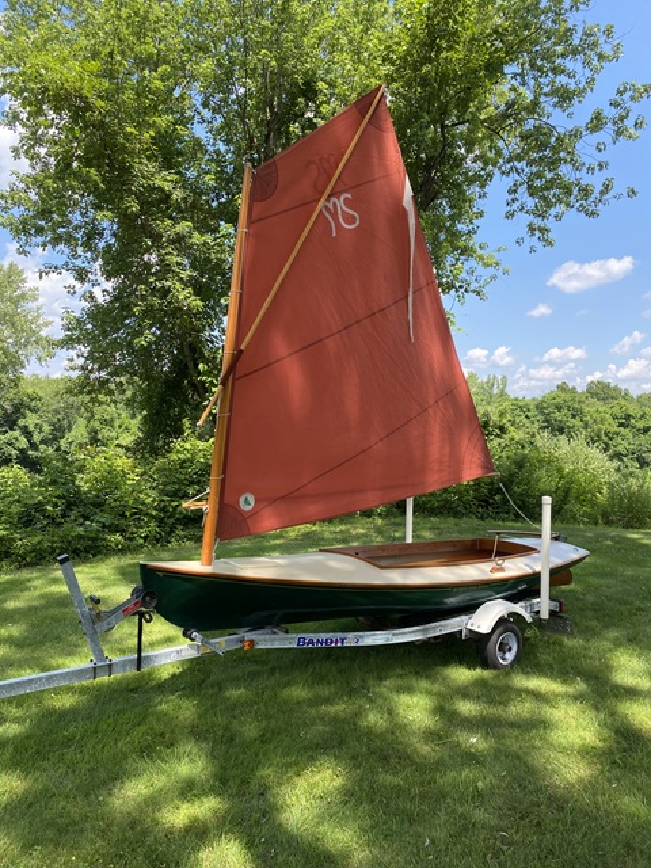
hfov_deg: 53.1
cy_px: 434
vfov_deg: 67.3
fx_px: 652
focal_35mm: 26
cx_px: 326
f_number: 1.8
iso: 32
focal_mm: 4.25
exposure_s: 1/681
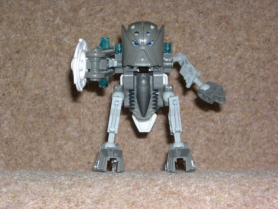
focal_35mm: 87
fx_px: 699
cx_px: 139
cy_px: 104
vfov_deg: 17.0
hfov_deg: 22.5
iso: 100
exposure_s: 1/60
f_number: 4.4
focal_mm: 18.4
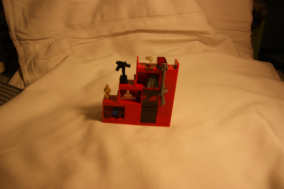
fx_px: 213
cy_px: 94
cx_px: 142
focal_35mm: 27
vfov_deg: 47.9
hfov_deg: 67.4
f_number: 8
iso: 400
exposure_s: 1/40
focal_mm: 18
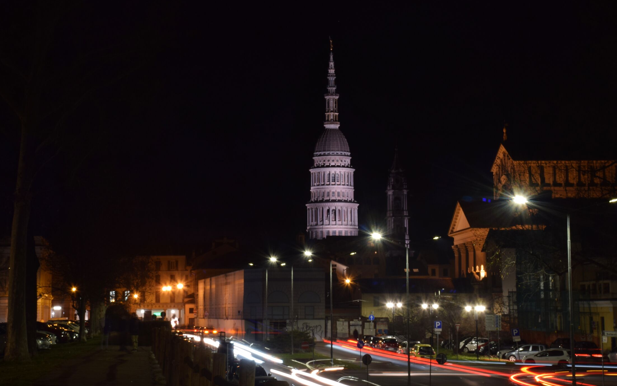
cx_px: 327
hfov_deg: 24.9
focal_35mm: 83
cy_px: 187
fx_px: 1396
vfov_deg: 15.7
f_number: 16
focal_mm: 50
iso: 100
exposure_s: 6
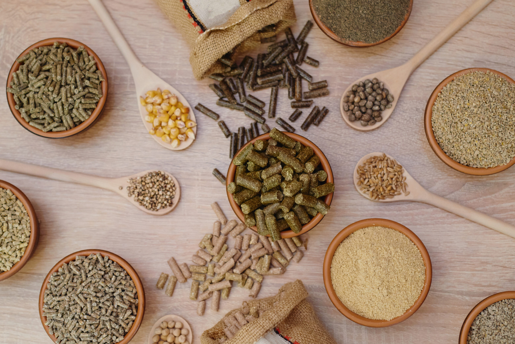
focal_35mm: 50
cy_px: 172
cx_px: 258
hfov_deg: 39.6
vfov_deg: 27.0
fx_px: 716
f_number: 4
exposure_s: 1/100
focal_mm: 50
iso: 640
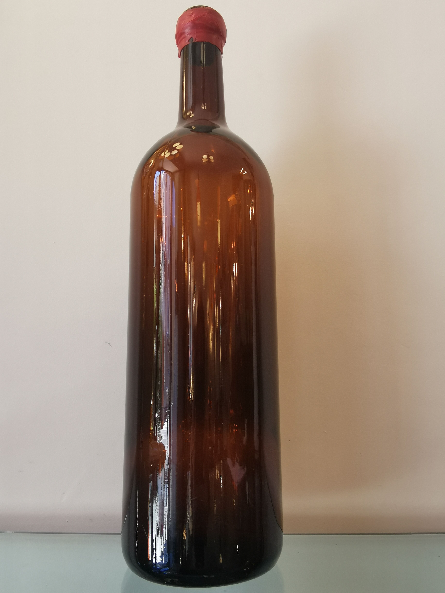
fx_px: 446
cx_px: 222
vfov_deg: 67.3
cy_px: 296
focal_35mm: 26
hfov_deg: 53.1
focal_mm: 2.26
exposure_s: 1/50
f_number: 2.2
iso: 125
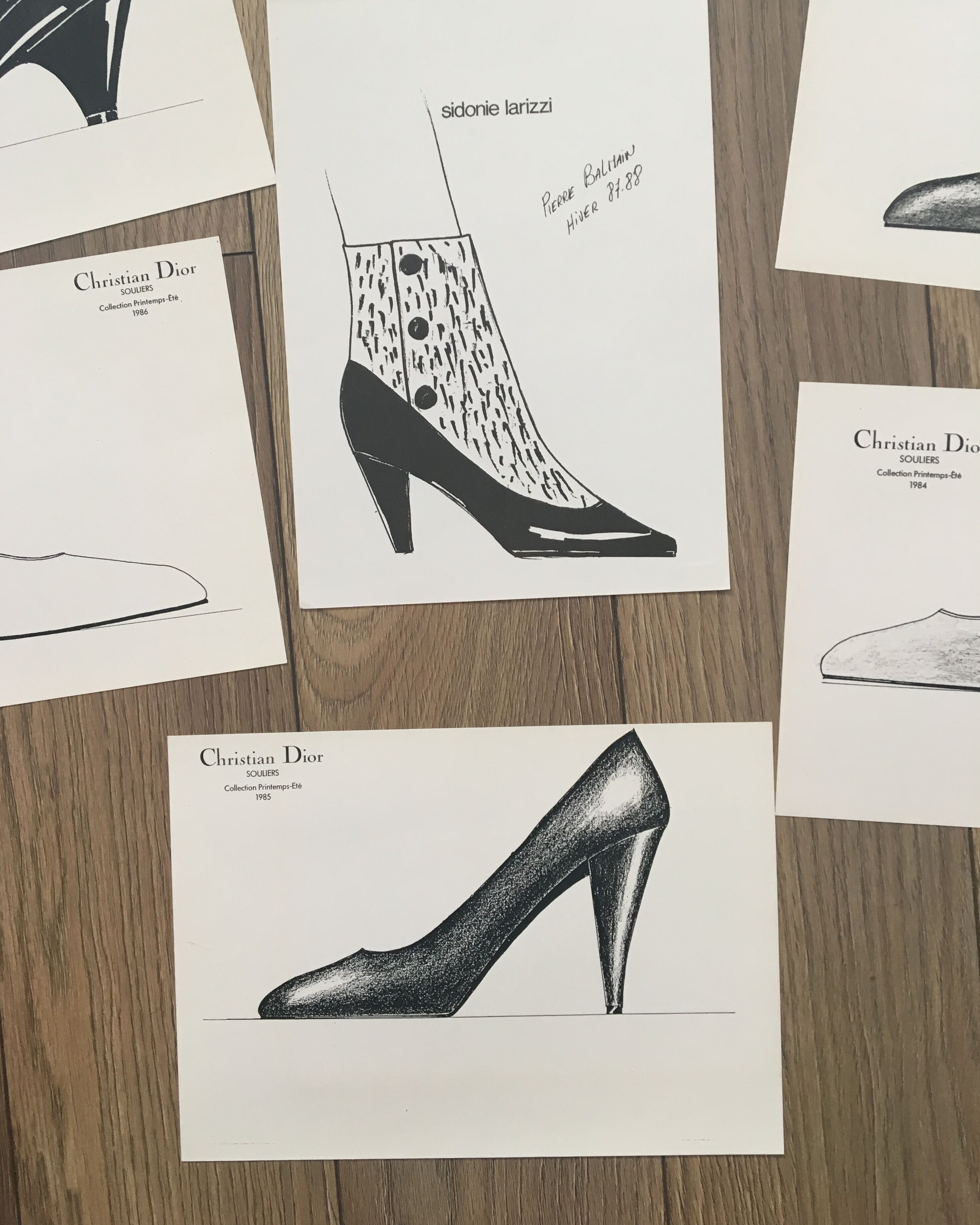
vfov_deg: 57.1
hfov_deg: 47.1
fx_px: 1124
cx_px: 482
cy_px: 575
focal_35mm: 31
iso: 100
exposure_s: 1/33
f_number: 2.2
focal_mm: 4.15
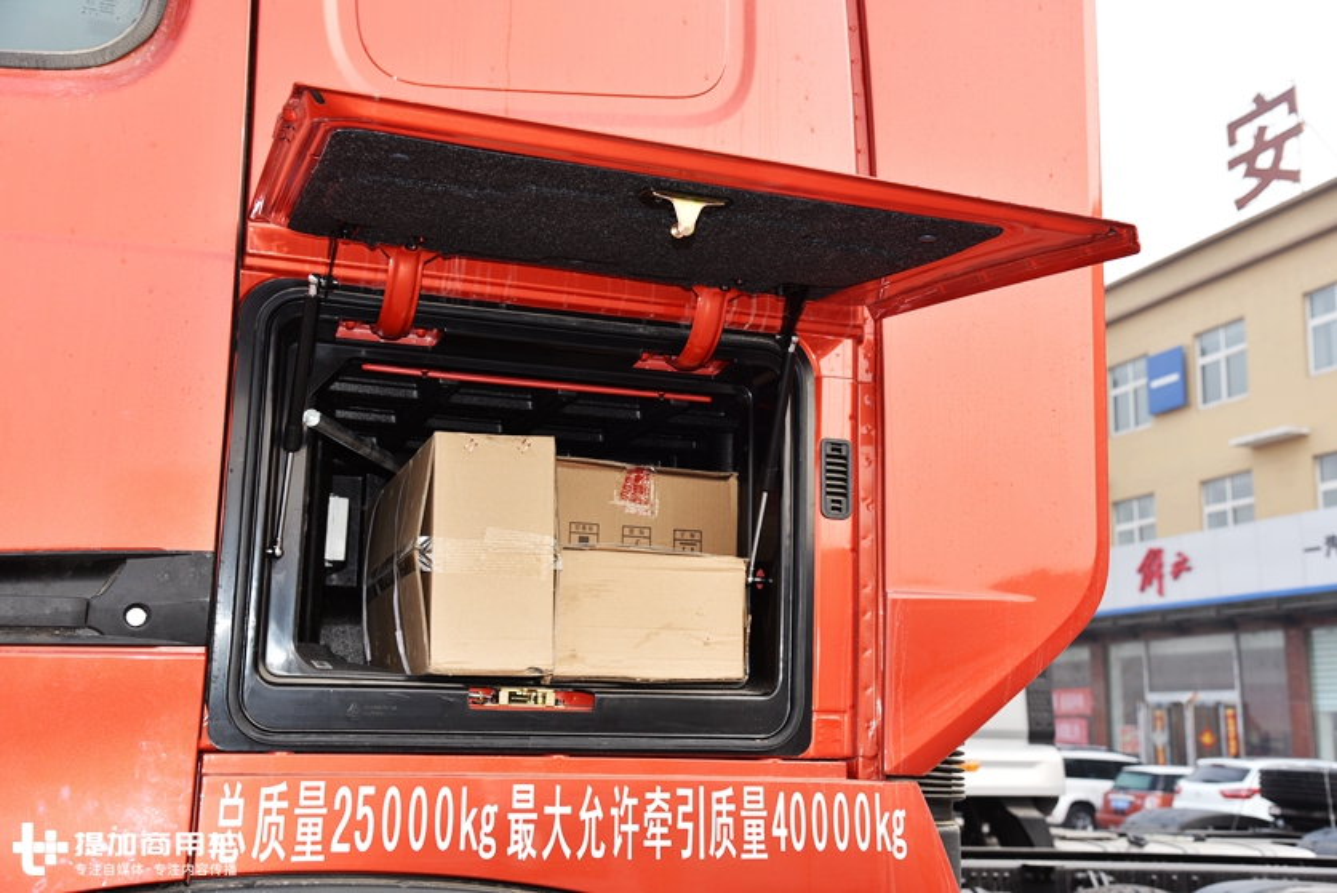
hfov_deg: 48.4
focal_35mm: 40
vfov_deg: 33.4
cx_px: 668
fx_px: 1486
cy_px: 446
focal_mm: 40
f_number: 5.6
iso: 110
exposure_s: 1/125
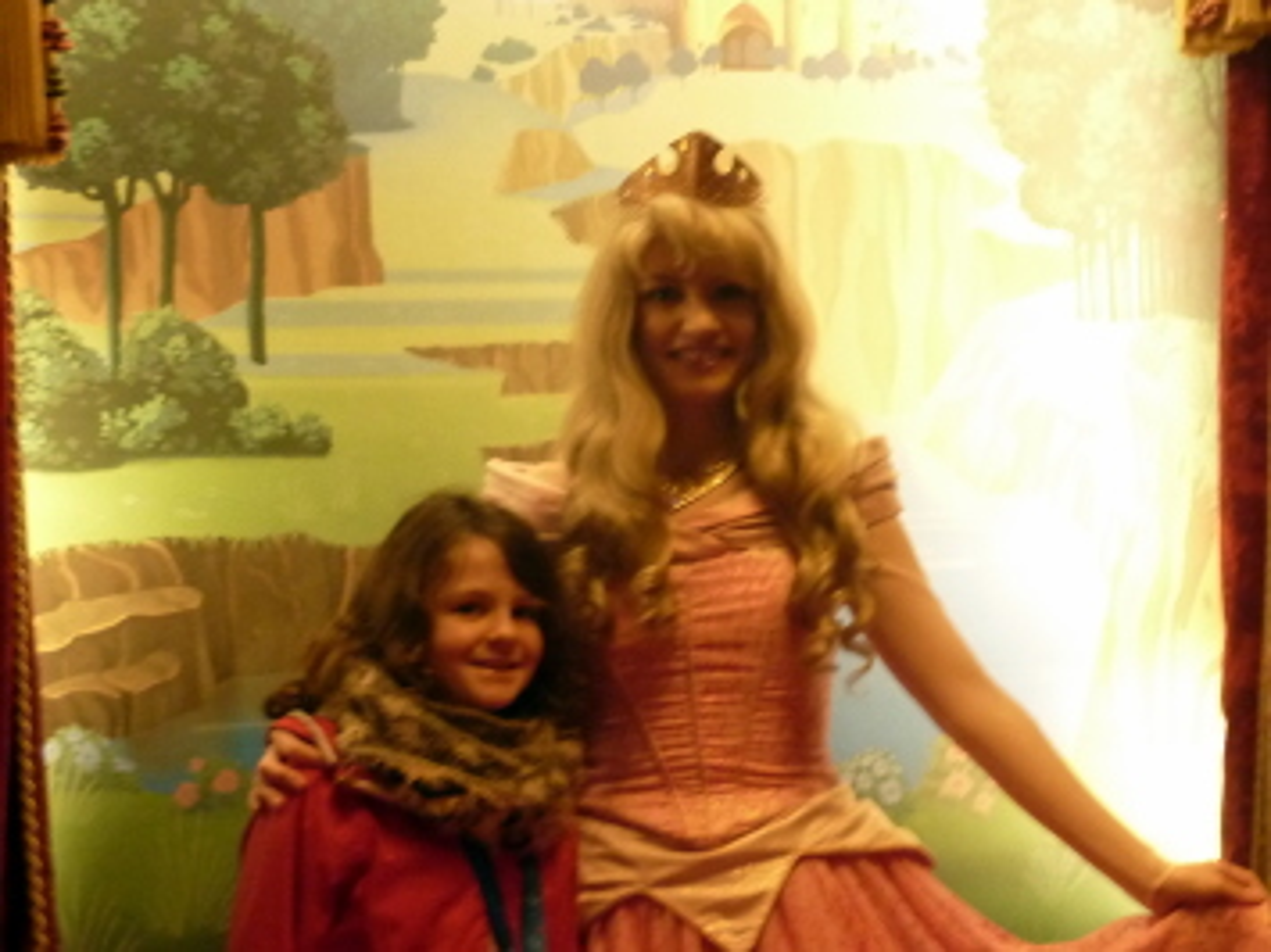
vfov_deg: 20.7
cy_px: 476
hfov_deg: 27.4
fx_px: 2606
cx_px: 636
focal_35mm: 71
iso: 400
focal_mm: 6.5
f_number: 3.6
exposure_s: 1/8
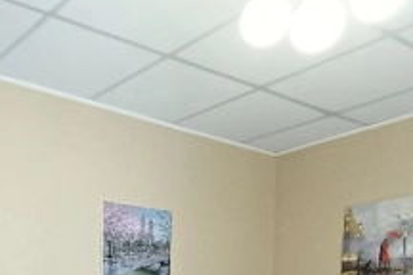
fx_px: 585
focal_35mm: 51
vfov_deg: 22.8
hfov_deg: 36.2
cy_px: 380
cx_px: 31
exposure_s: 1/60
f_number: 2.2
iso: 760
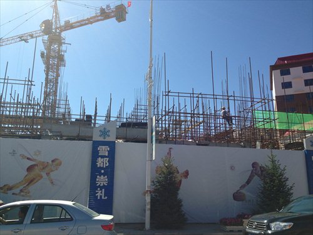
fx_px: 298
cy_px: 118
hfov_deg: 55.4
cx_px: 156
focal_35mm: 33
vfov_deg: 42.9
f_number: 2.4
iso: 50
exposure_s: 1/1938
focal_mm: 4.12
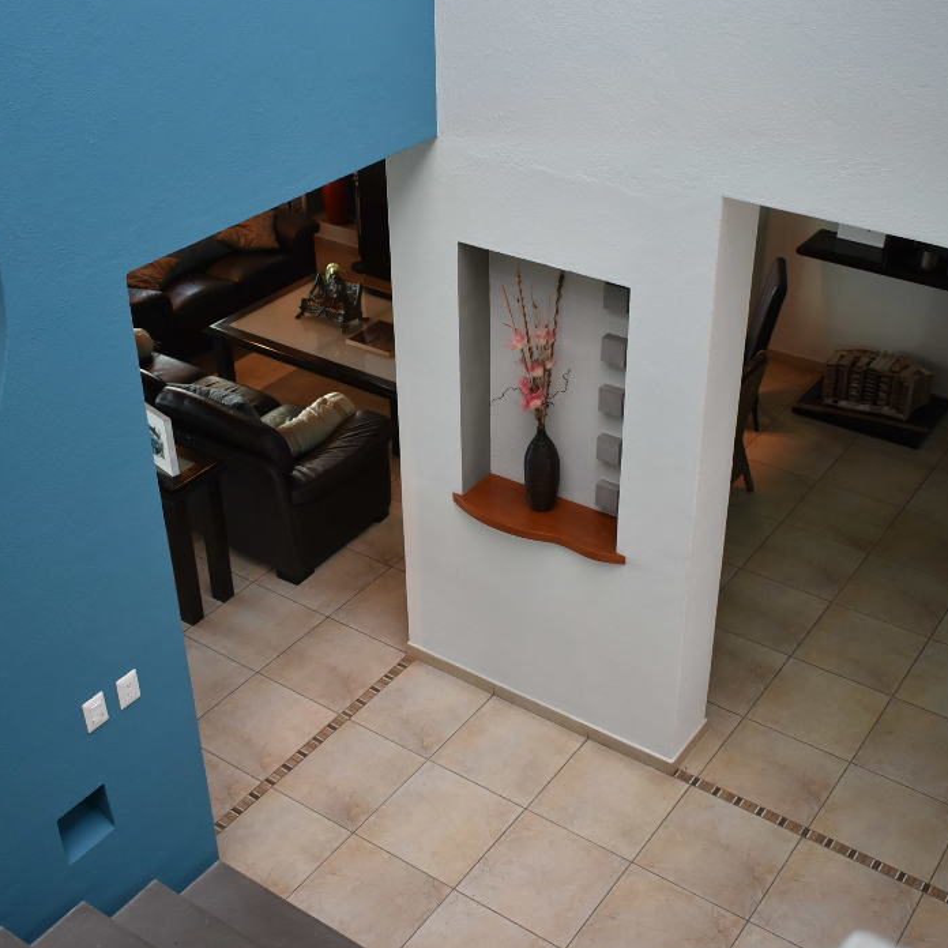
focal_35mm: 43
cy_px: 465
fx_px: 1332
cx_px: 496
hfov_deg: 39.2
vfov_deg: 39.2
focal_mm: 22
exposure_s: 1/60
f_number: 4
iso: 500
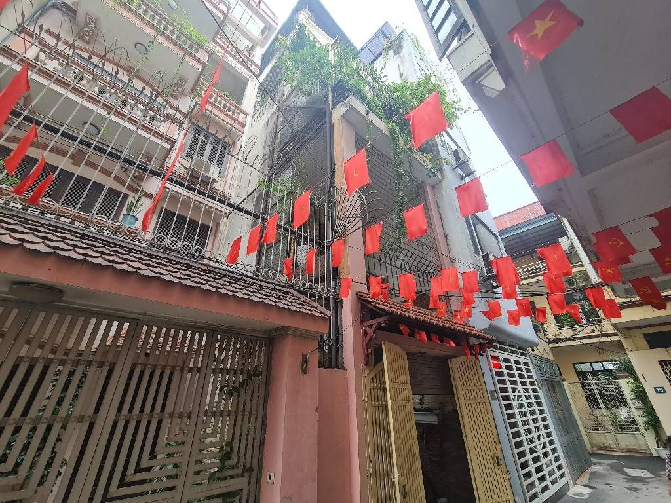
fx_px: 252
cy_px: 252
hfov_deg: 106.2
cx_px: 336
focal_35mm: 13
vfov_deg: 89.9
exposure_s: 1/100
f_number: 2.2
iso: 100
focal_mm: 2.2
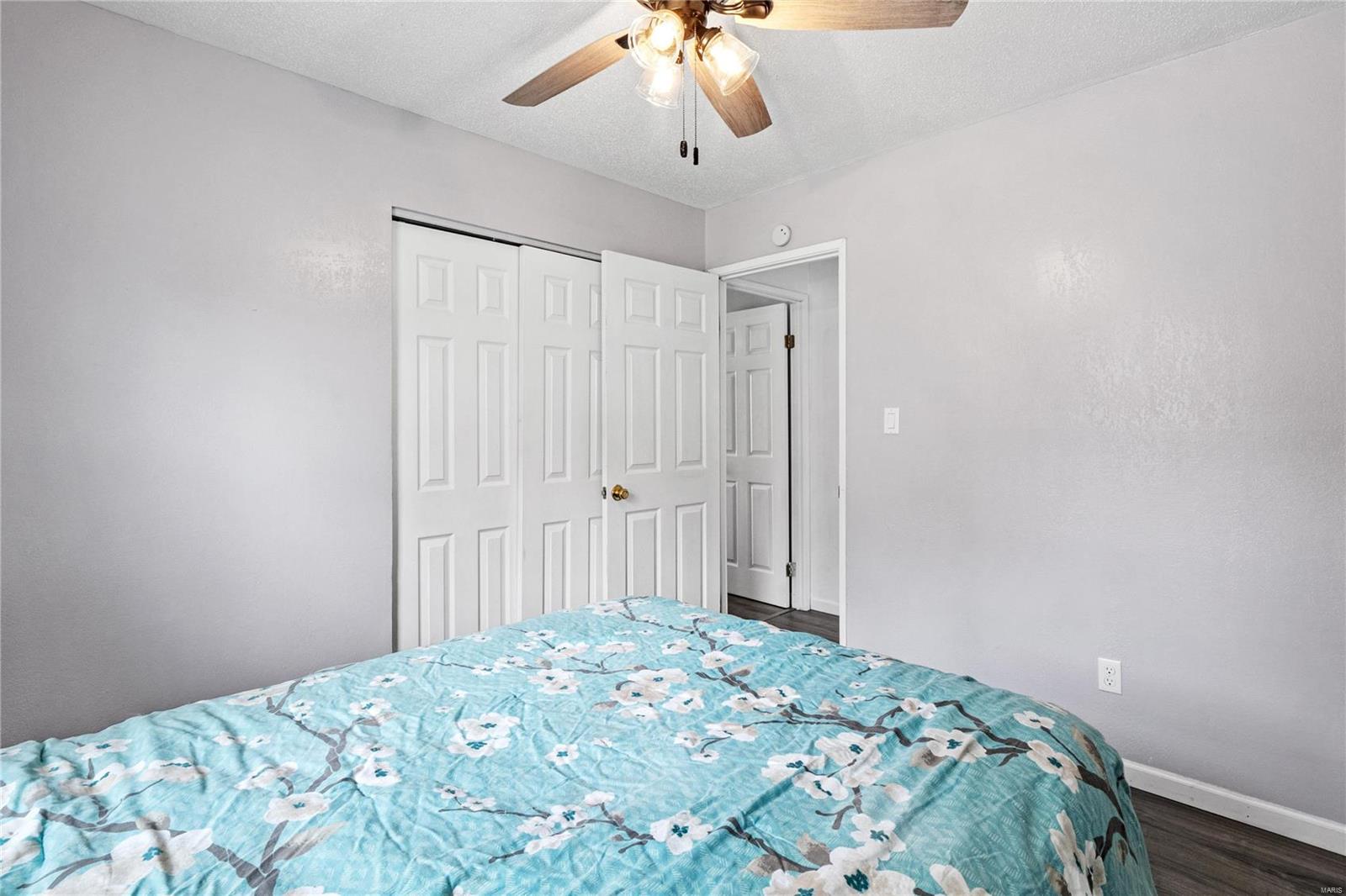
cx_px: 673
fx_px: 598
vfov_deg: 73.7
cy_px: 448
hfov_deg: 96.7
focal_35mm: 16
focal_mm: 8
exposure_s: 1/10
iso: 400
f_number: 10
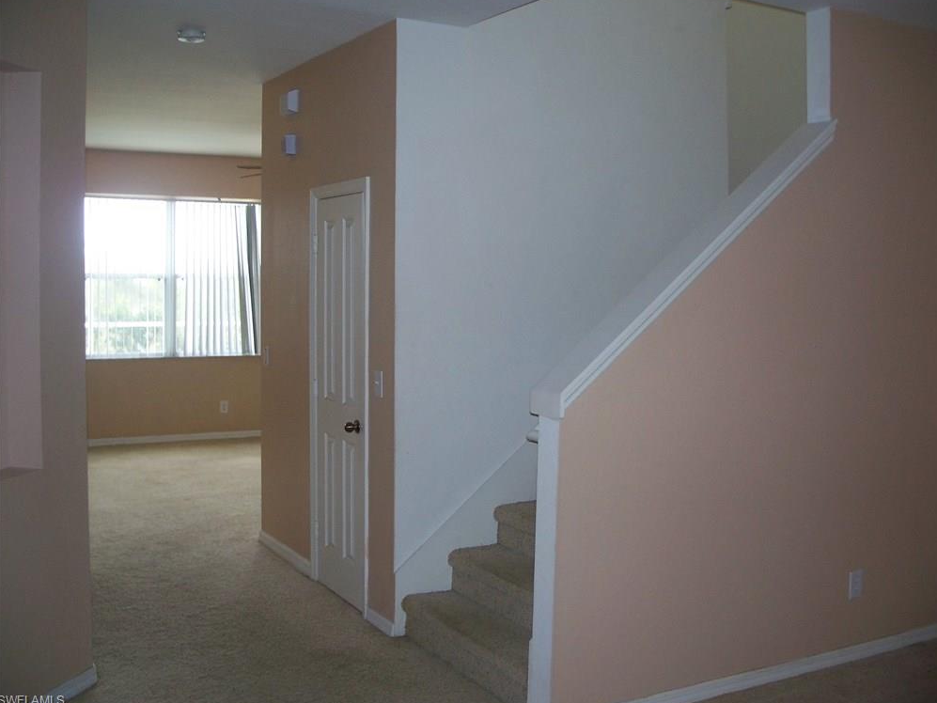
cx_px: 476
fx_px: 1029
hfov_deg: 49.0
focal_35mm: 38
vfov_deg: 37.7
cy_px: 349
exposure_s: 1/60
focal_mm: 7.8
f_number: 2.8
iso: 200
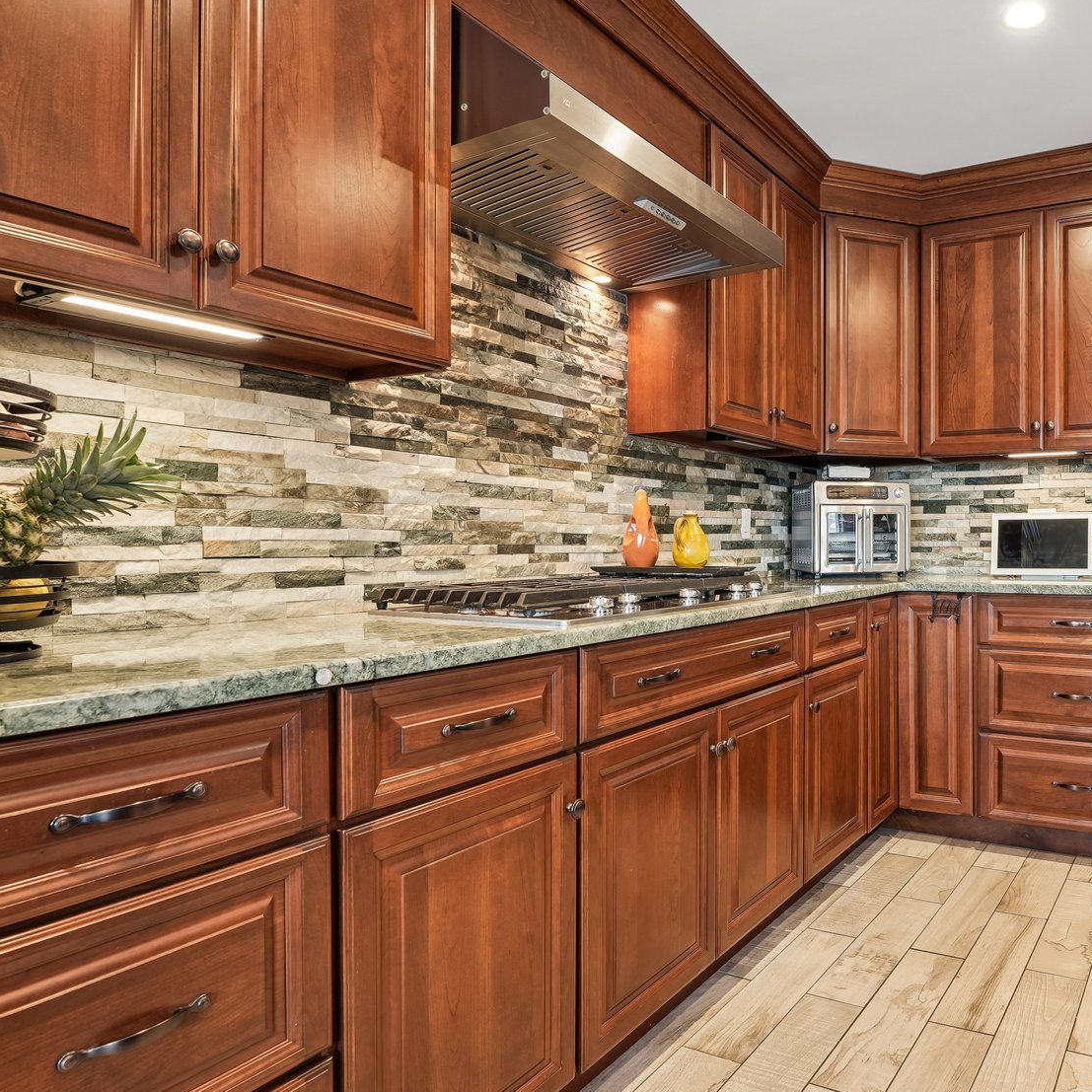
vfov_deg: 69.6
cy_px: 517
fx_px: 785
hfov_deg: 64.9
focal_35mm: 22
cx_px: 836
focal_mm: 14
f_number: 8
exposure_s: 1/2.5
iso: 125
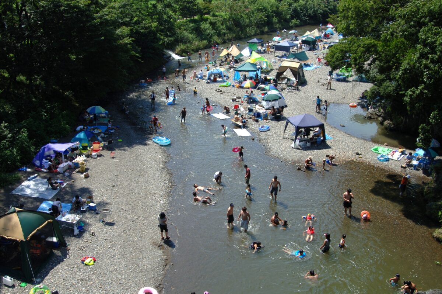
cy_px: 147
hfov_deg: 53.2
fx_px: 441
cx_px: 221
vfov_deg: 36.8
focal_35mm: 36
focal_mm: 24
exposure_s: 1/100
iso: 100
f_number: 10
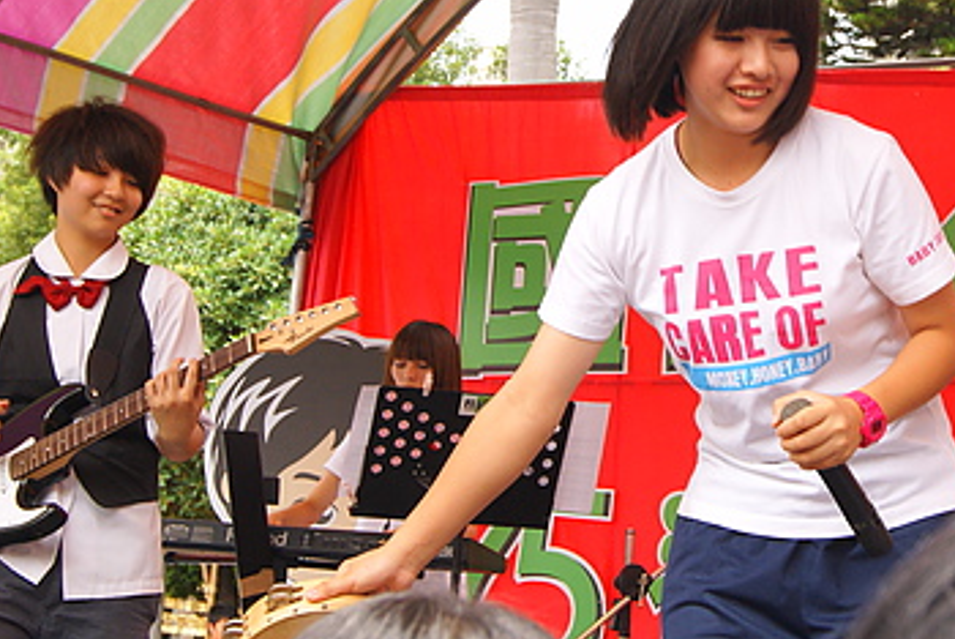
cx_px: 750
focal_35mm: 103
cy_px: 183
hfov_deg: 19.6
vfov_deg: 13.3
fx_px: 2735
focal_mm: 40
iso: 400
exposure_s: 1/160
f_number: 9
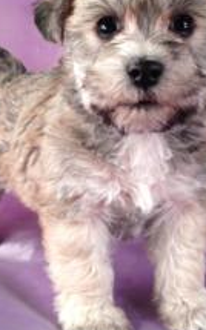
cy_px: 164
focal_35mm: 69
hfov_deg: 18.8
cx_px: 108
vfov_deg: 29.8
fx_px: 621
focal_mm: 4.28
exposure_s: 1/40
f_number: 2.4
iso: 50
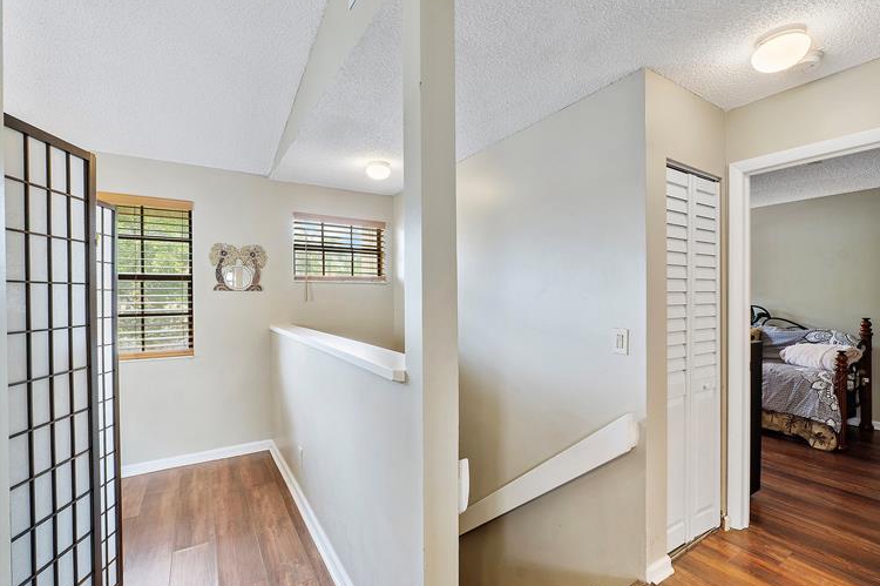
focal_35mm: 16
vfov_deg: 73.6
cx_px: 467
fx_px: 391
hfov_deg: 96.7
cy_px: 302
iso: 160
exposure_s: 1/4
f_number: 11
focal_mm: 10
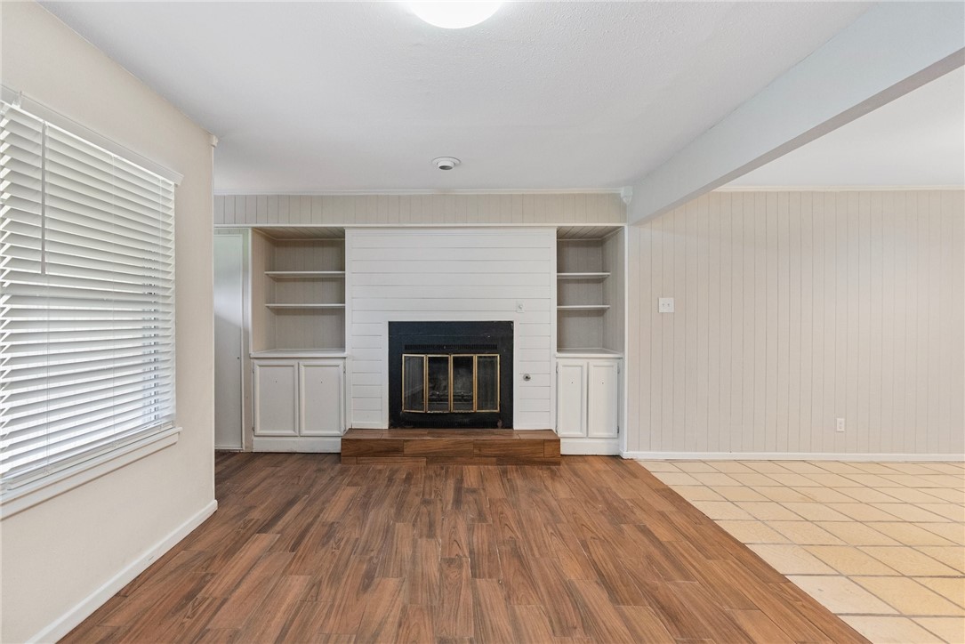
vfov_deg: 73.8
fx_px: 429
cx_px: 482
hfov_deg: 96.7
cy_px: 322
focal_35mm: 16
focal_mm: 16
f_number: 3.5
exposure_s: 1/160
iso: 1250
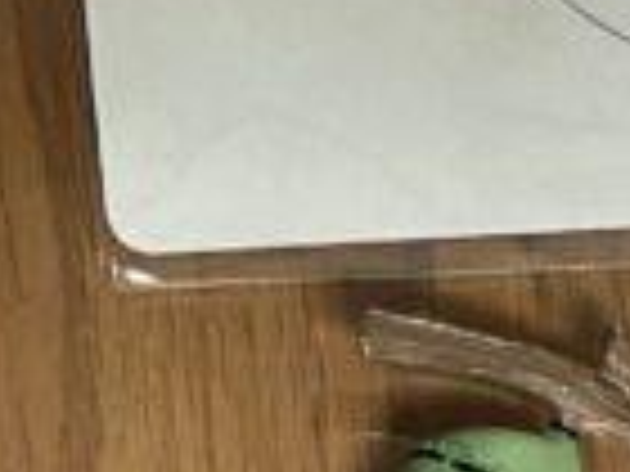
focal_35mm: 190
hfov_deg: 10.3
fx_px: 3458
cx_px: -50
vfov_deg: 7.8
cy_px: -63
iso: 500
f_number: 1.8
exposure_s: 1/30
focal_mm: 4.25
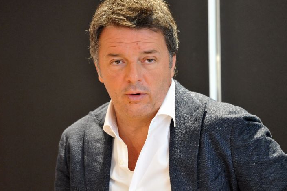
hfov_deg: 9.1
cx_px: 153
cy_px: 94
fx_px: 1810
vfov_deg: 6.1
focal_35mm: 227
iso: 4000
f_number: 2.8
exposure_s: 1/250
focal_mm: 200
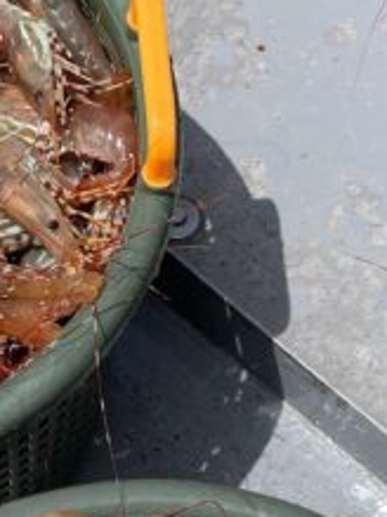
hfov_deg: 15.5
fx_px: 1417
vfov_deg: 19.5
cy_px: 621
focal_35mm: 95
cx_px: 120
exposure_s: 1/5291
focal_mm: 4.2
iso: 32
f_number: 1.6
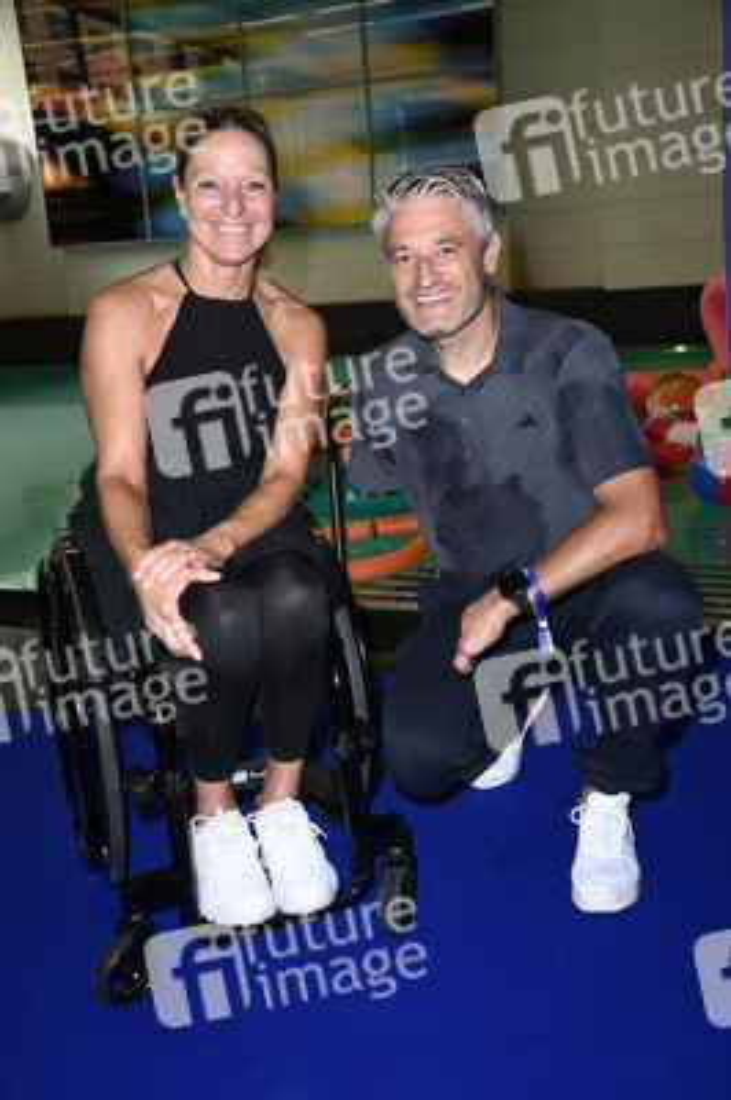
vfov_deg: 50.7
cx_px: 366
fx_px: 1159
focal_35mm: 38
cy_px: 550
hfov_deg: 35.0
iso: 800
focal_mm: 38
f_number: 5.6
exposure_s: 1/60
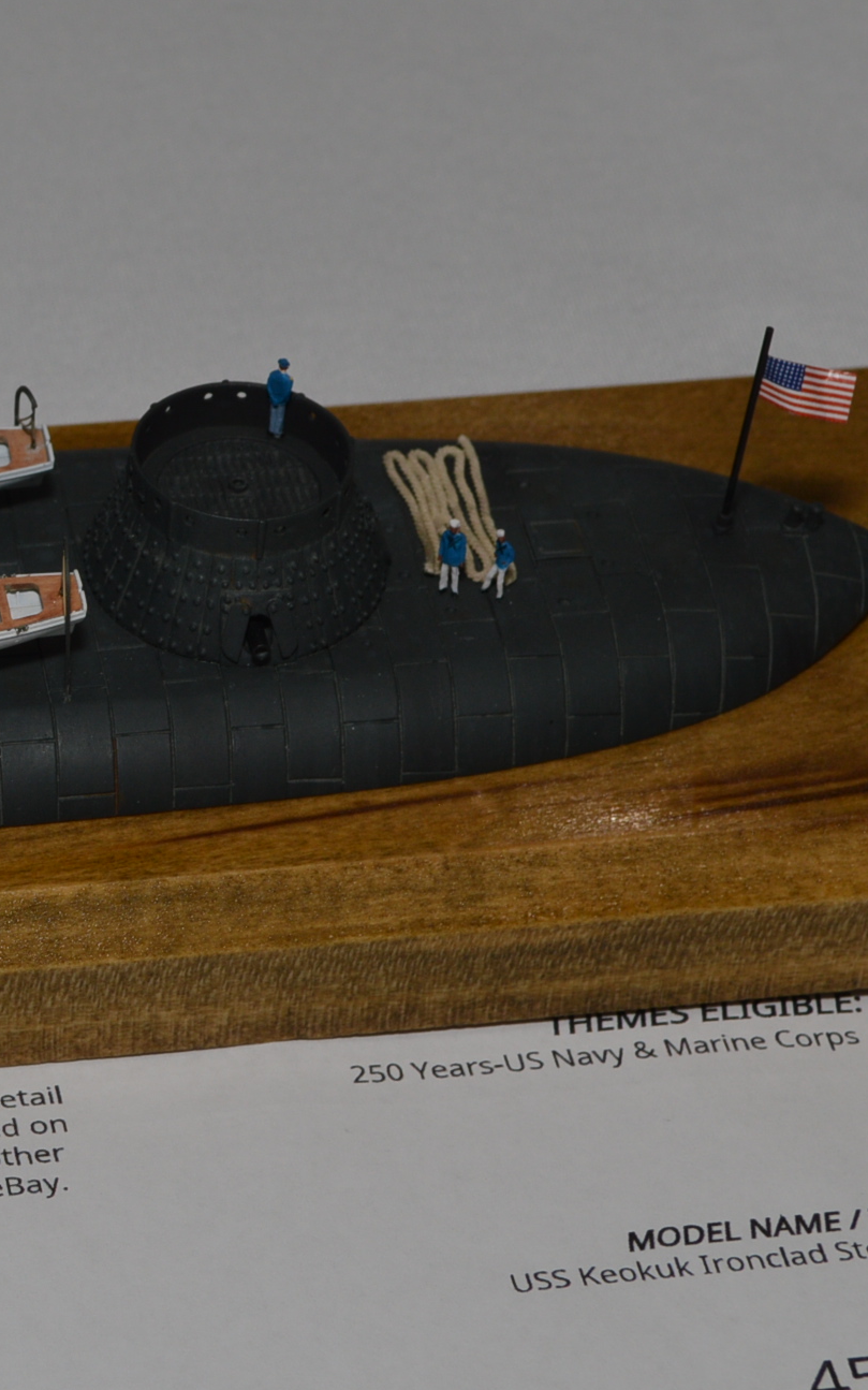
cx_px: -198
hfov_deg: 10.4
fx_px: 4702
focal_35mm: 124
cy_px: 586
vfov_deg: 16.8
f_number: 8
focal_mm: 35
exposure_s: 1/60
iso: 100
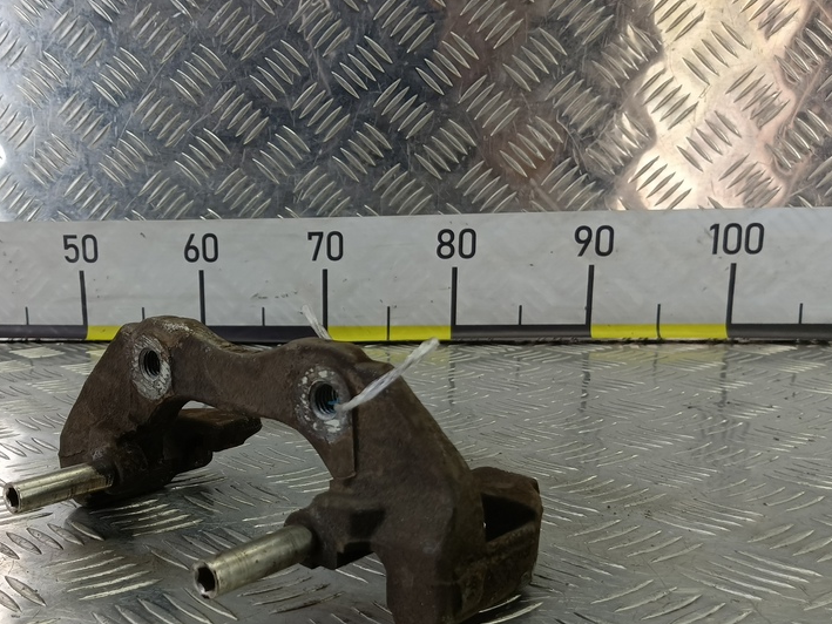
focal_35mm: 39
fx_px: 938
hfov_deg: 47.0
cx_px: 265
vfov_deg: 36.5
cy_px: 411
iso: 99
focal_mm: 4.11
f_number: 1.6
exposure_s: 1/50
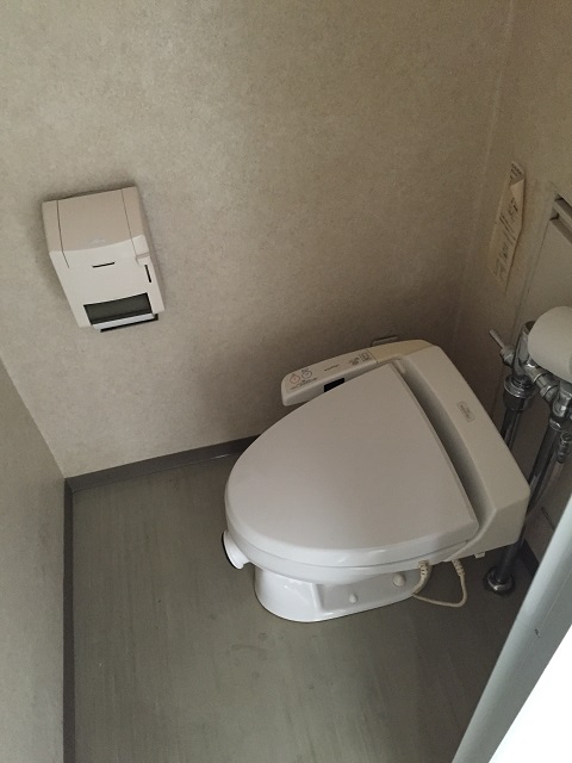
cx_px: 286
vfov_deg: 61.7
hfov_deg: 48.2
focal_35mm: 29
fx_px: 639
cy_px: 382
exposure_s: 1/15
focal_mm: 4.15
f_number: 2.2
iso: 320
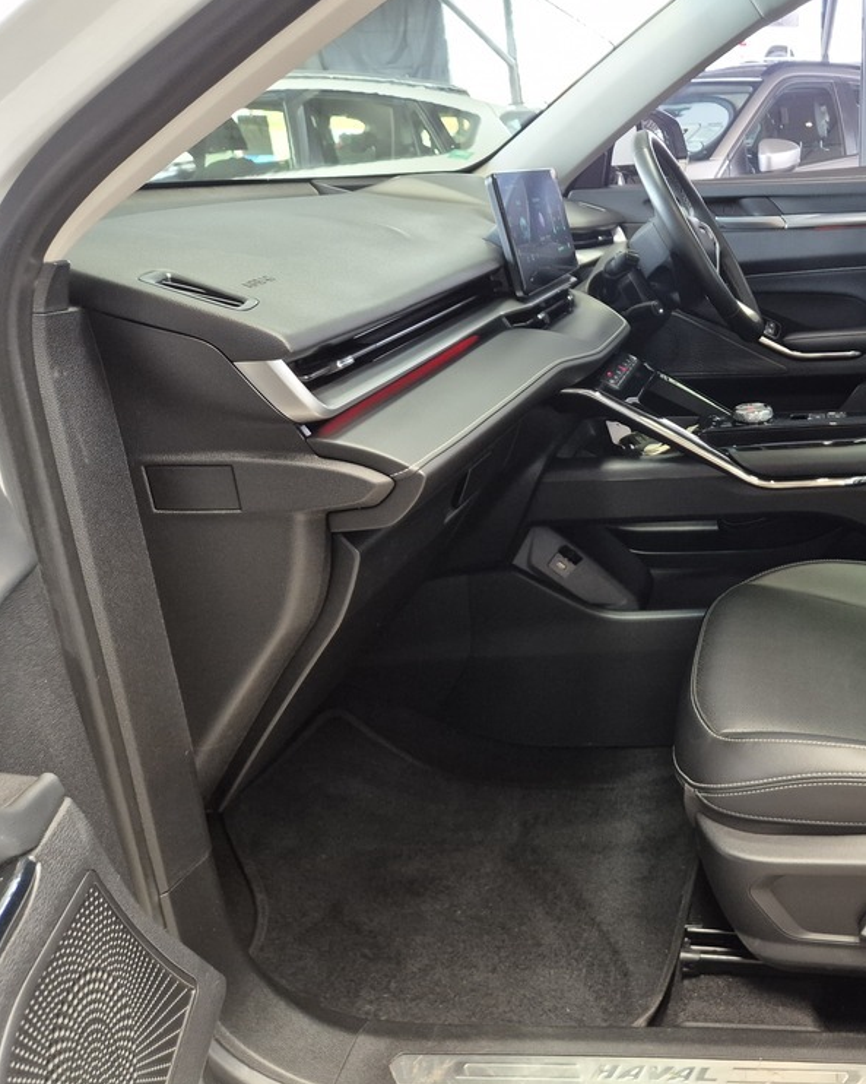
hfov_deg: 43.9
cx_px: 739
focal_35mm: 31
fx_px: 994
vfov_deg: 57.2
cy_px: 552
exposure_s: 1/100
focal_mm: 5.4
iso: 800
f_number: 1.8
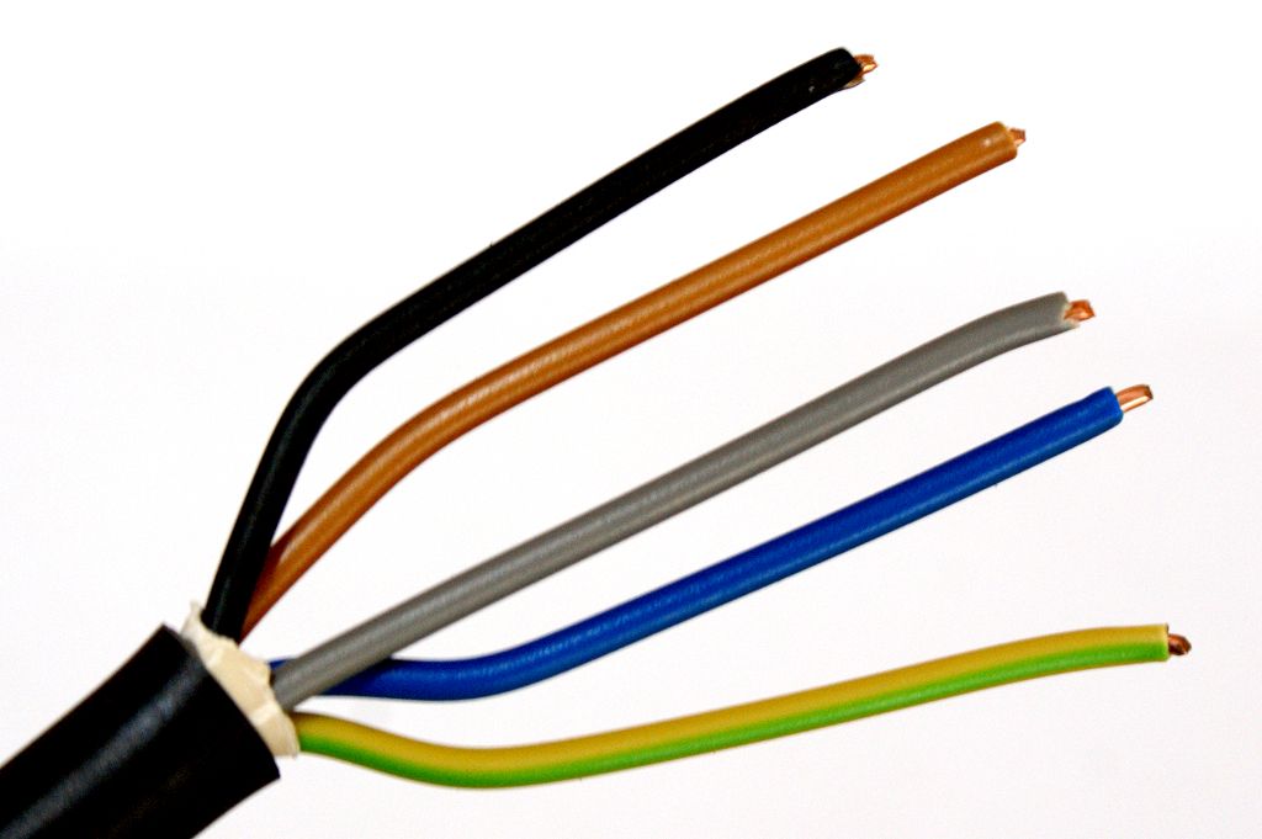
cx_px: 631
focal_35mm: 75
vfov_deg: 18.2
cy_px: 420
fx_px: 2627
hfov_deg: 27.0
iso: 400
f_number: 5.6
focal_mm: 50
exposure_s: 1/25
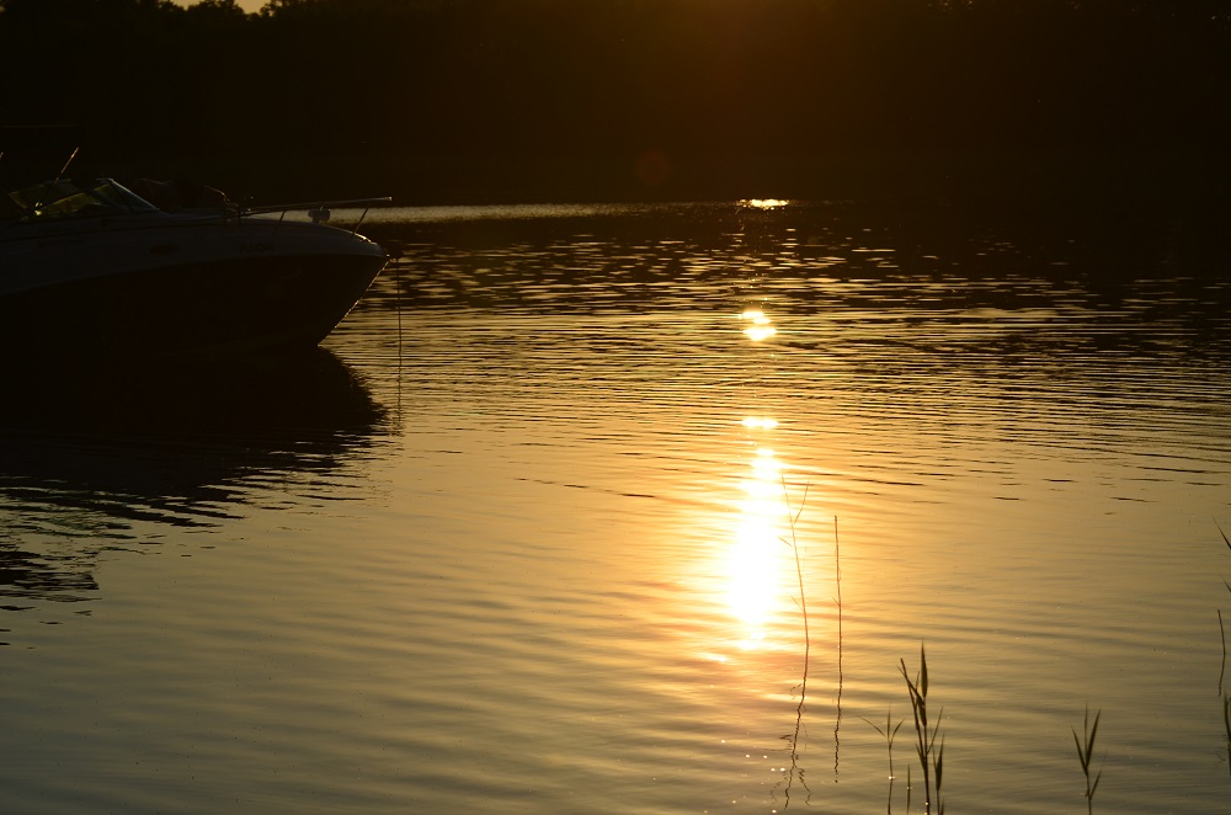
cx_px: 616
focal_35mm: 105
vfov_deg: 13.0
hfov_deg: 19.5
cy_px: 408
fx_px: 3582
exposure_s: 1/8000
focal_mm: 70
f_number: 4.5
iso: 100
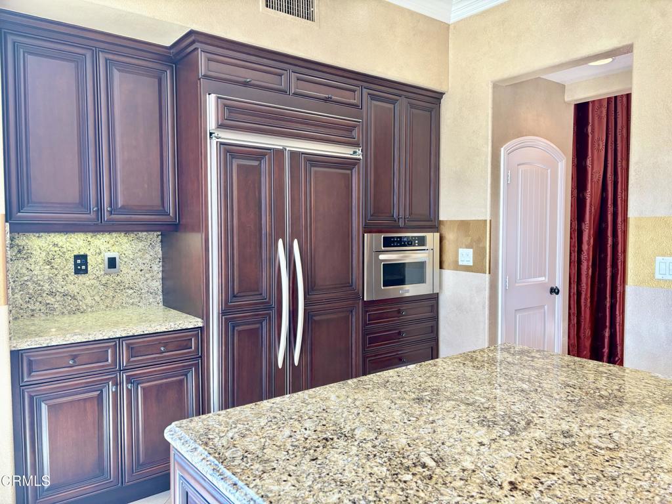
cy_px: 252
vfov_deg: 53.1
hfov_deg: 67.3
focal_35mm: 26
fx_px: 505
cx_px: 336
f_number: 1.6
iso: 125
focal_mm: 5.96
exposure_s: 1/120
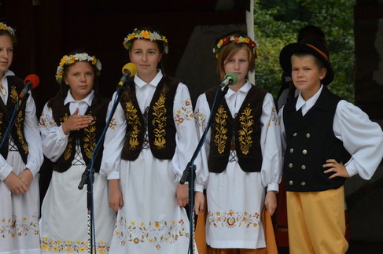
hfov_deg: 13.4
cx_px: 166
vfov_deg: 8.9
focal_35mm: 153
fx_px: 1625
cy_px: 182
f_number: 4.5
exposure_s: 1/3200
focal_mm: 70
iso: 1600
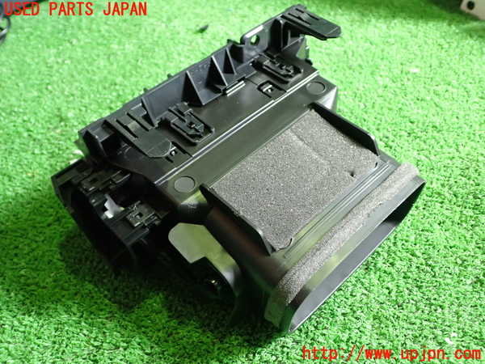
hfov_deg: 56.8
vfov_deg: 44.2
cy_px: 182
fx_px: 448
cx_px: 242
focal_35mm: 32
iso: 320
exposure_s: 1/30
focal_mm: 5.79
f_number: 2.4
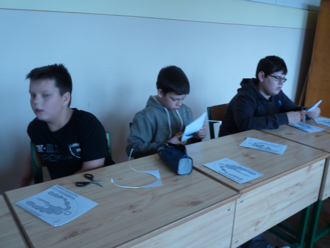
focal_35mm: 31
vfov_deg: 45.4
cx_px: 165
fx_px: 296
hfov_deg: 58.4
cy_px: 124
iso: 200
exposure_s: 1/30
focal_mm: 5.5
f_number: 3
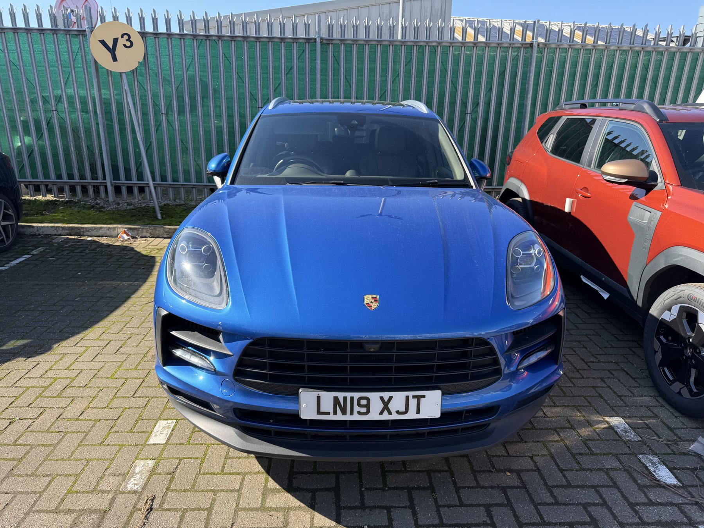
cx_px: 352
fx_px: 488
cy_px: 264
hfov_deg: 71.6
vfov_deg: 56.8
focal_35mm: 24
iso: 80
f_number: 1.78
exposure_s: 1/1211
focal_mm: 6.76
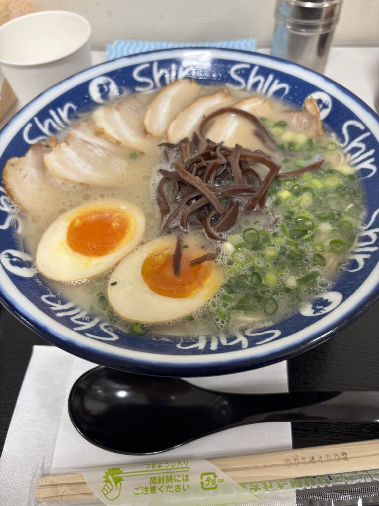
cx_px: 190
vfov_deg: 67.3
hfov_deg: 53.1
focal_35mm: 26
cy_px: 253
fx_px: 380
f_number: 1.6
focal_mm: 5.96
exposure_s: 1/100
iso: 125
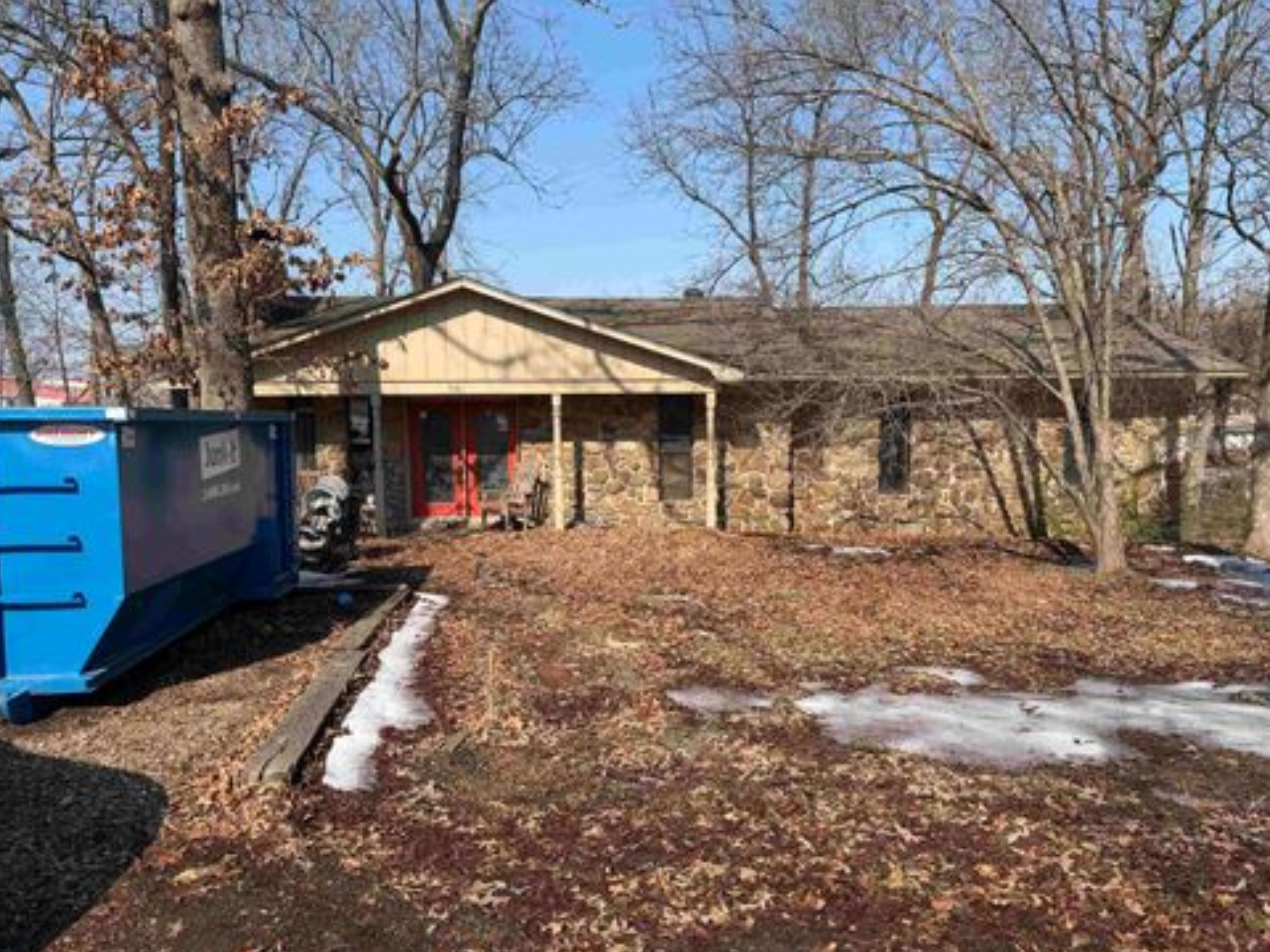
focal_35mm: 25
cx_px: 651
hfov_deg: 69.4
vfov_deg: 54.9
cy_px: 493
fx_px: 917
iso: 80
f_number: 1.78
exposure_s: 1/3425
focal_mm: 6.76
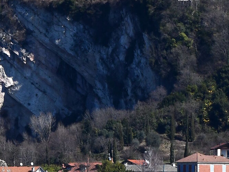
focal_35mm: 599
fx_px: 3964
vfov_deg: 2.5
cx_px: 137
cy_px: 48
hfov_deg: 3.3
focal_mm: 116
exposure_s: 1/1250
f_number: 14
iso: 900
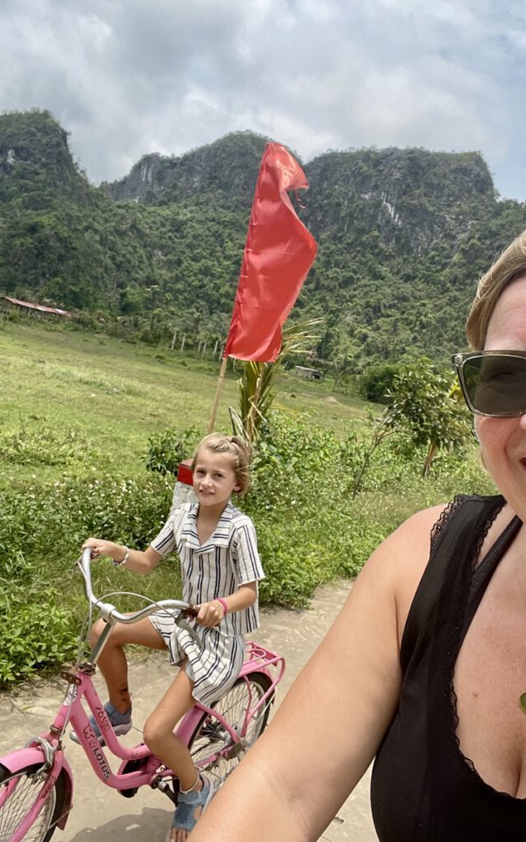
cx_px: 309
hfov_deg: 39.3
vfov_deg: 59.7
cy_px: 423
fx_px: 734
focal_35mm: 32
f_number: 2.2
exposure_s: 1/720
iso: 25
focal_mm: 2.71
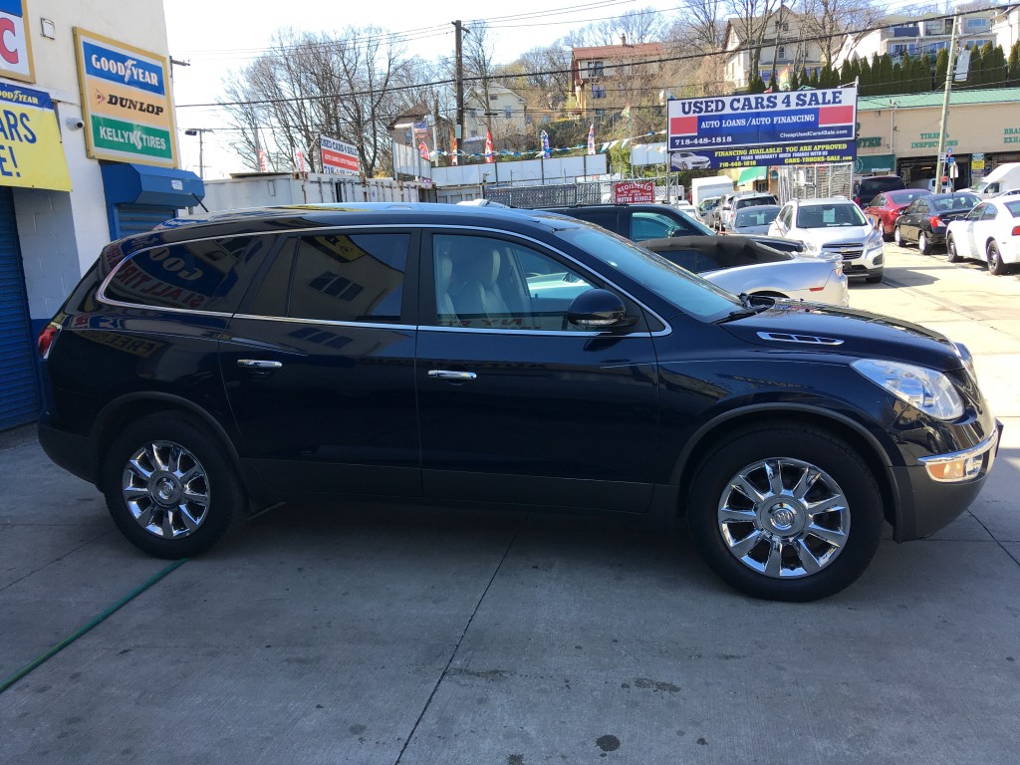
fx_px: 855
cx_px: 510
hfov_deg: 61.7
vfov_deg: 48.2
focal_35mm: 29
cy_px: 382
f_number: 2.2
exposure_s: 1/351
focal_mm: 4.15
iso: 25
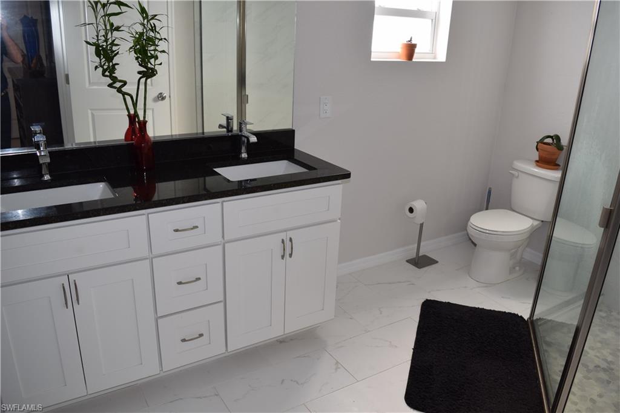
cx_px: 310
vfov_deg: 47.9
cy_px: 206
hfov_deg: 67.4
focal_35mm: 27
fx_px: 465
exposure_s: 1/125
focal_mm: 18
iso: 360
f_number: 5.6
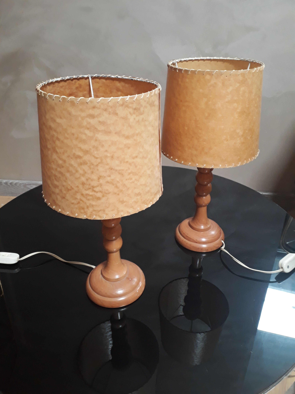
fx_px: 307
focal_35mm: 27
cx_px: 148
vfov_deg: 65.3
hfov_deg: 51.4
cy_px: 197
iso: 200
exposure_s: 1/17
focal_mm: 3.6
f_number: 1.9
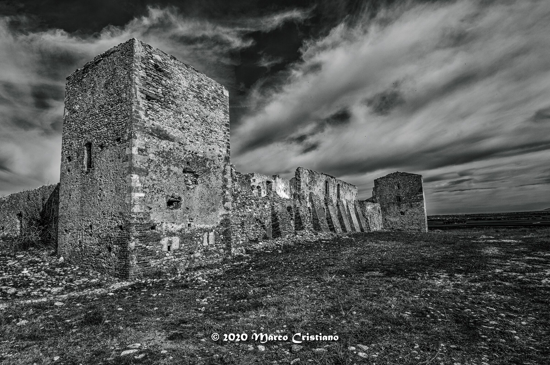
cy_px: 182
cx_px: 275
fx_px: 275
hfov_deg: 90.1
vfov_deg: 67.2
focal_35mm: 18
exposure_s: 1/160
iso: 100
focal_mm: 12
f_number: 11
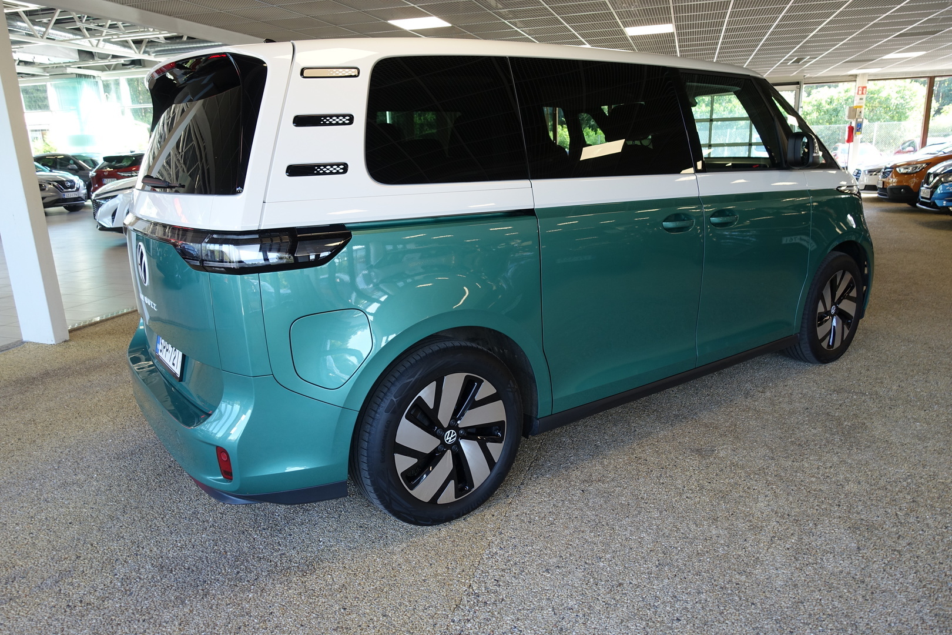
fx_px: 635
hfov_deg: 73.7
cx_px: 476
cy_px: 318
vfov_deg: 53.1
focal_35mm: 24
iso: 125
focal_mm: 8.8
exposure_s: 1/50
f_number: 2.8
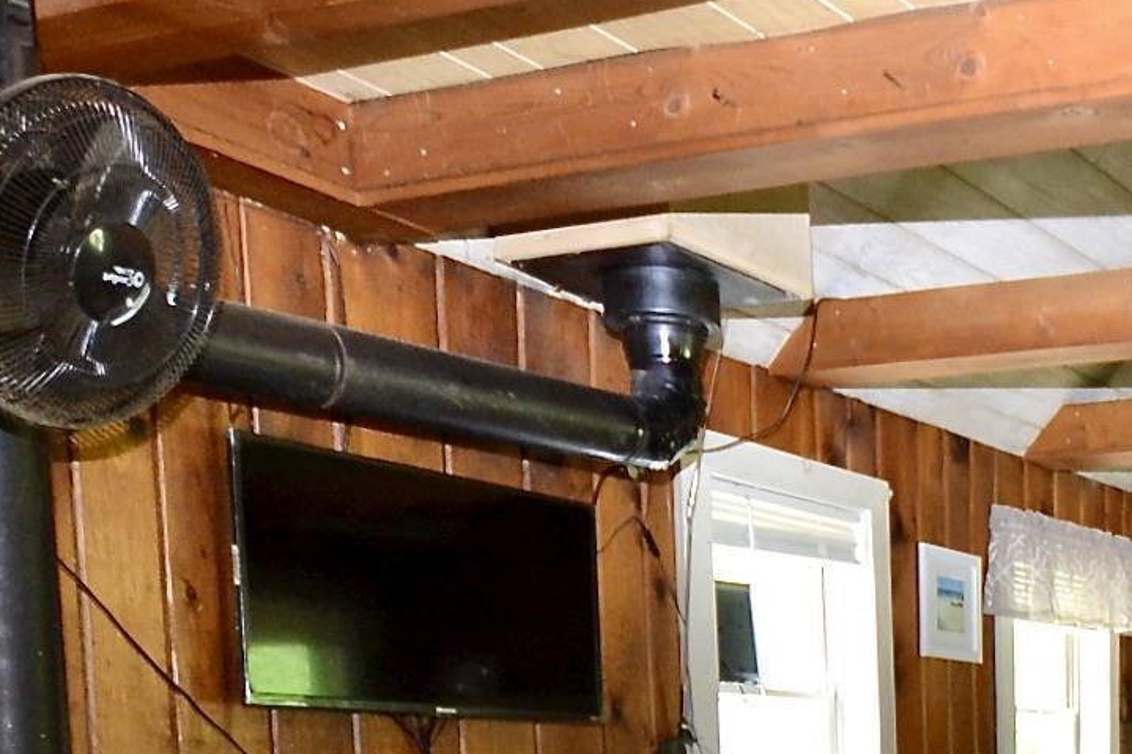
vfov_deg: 26.8
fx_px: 1446
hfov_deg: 33.2
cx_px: 1423
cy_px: 833
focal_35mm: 46
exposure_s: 1/60
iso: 1250
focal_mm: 10
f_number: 3.5
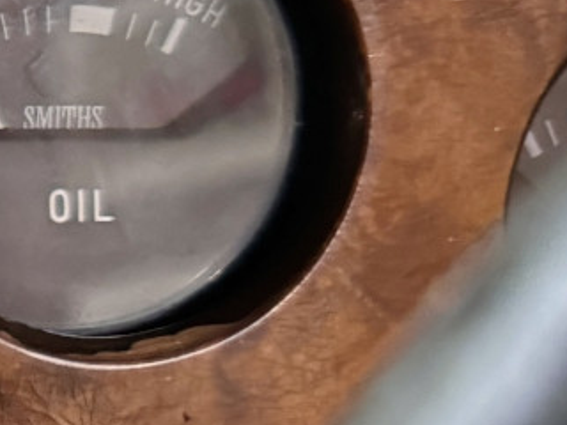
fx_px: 2359
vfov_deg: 10.3
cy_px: 278
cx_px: -852
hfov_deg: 11.2
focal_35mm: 144
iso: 800
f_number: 1.78
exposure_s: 1/25
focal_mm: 6.76
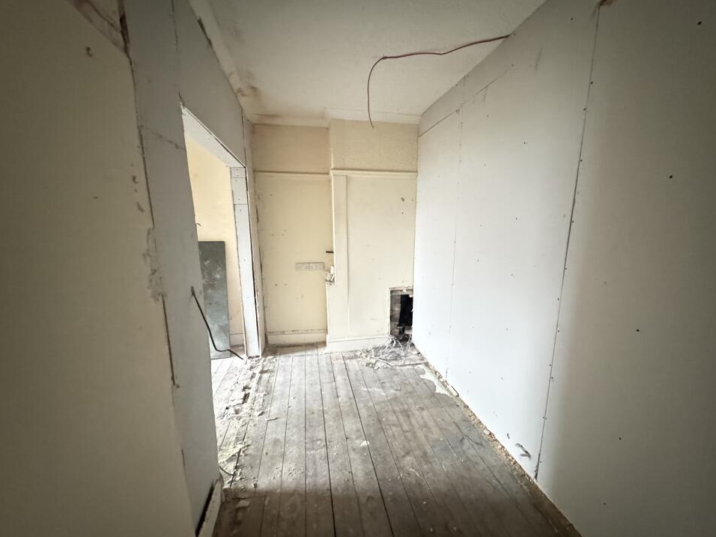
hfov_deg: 98.1
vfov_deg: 81.6
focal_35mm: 15
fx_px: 310
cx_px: 378
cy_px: 287
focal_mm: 2.22
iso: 1600
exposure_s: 1/38
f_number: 2.2
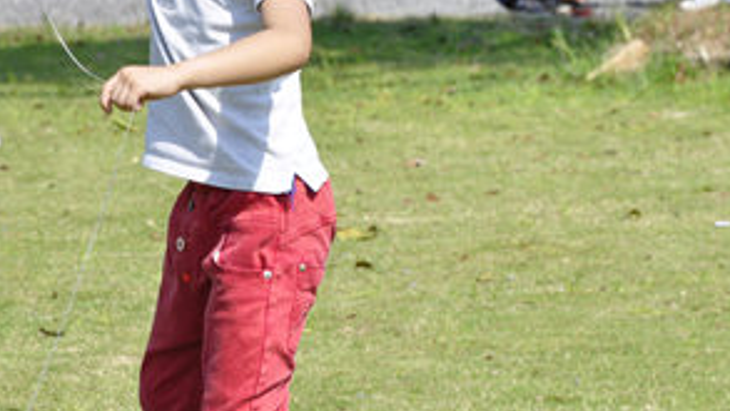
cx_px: 526
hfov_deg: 6.4
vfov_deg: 3.6
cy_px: 50
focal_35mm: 337
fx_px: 6526
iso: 200
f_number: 10
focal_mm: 105
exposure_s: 1/320
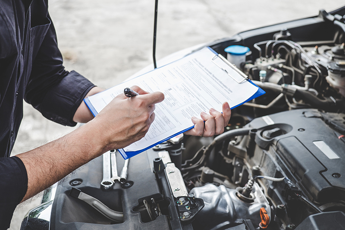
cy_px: 115
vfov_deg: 28.6
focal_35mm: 47
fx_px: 450
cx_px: 172
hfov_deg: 41.9
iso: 320
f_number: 3.6
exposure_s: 1/500
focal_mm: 31.5
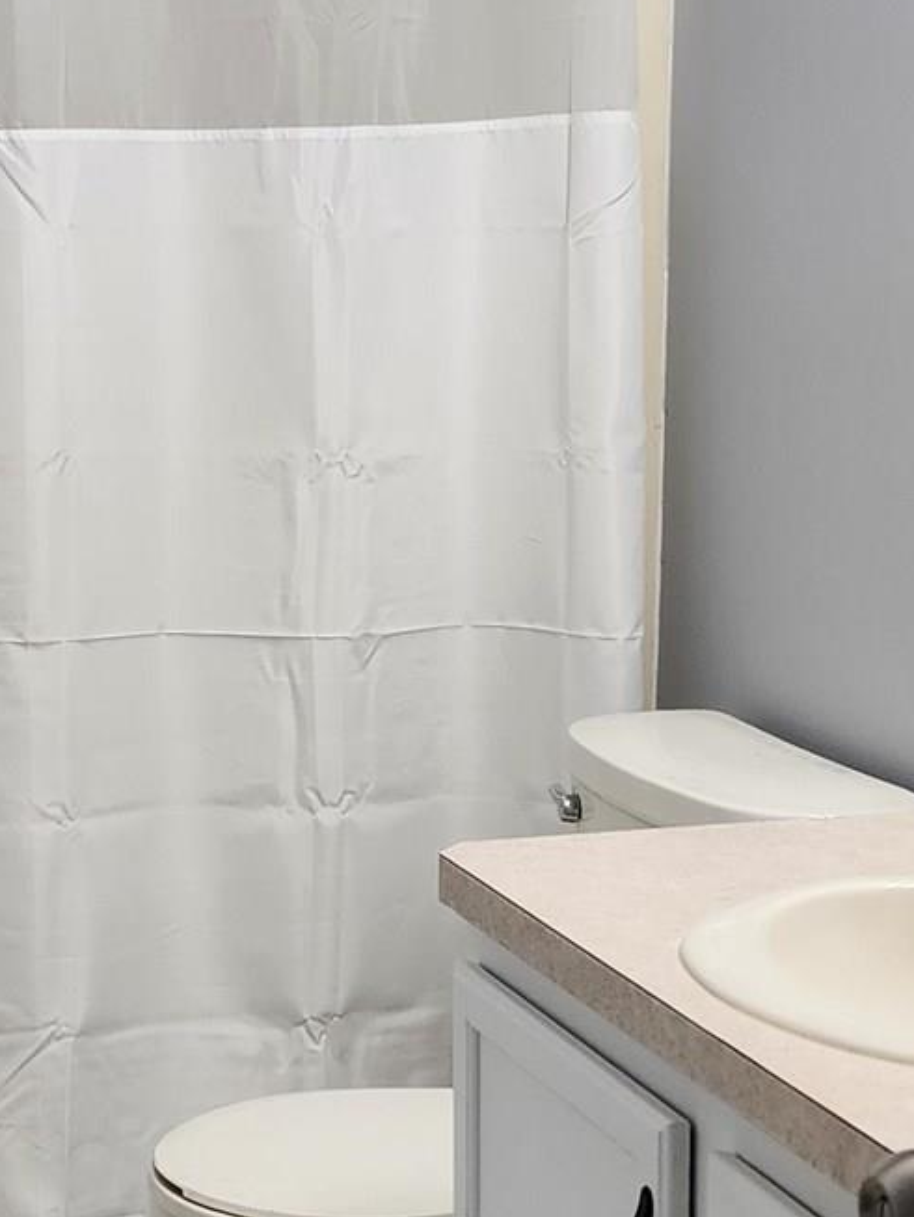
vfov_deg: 24.1
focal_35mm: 81
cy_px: 625
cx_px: 140
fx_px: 2850
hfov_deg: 18.0
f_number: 1.8
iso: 160
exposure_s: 1/120
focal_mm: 6.4
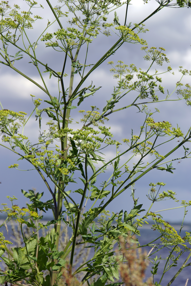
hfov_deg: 7.7
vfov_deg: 11.4
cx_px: 96
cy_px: 143
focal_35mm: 180
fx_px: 1428
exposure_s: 1/320
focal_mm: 120
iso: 100
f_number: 9
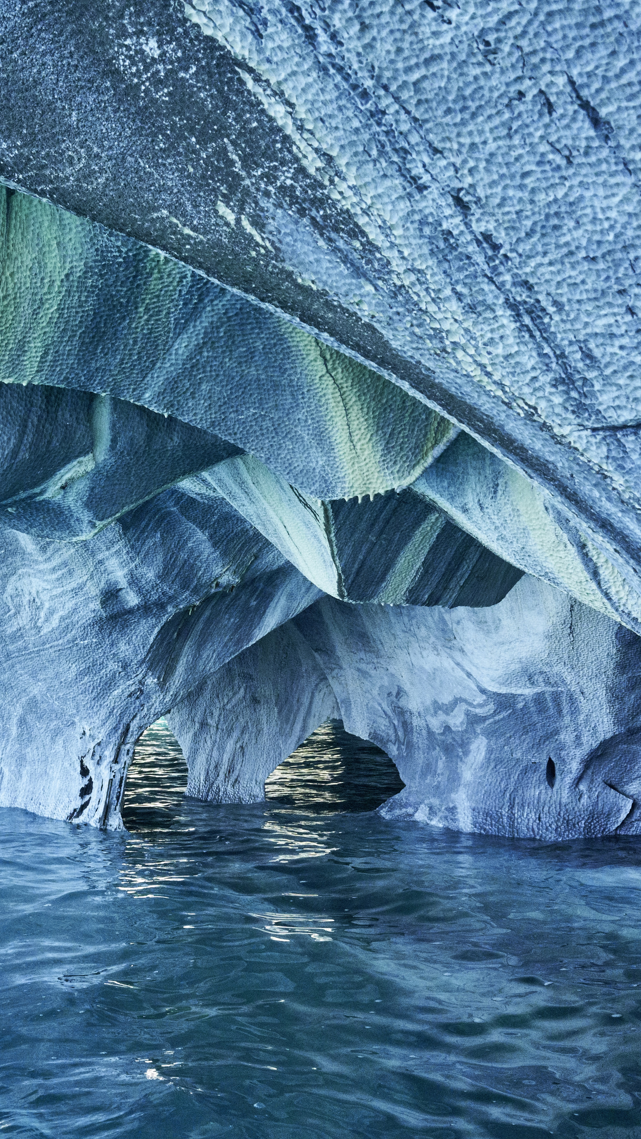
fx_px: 1662
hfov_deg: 21.5
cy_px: 570
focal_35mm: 55
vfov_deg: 37.8
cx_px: 108
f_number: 11
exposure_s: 1/640
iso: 6400
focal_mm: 35
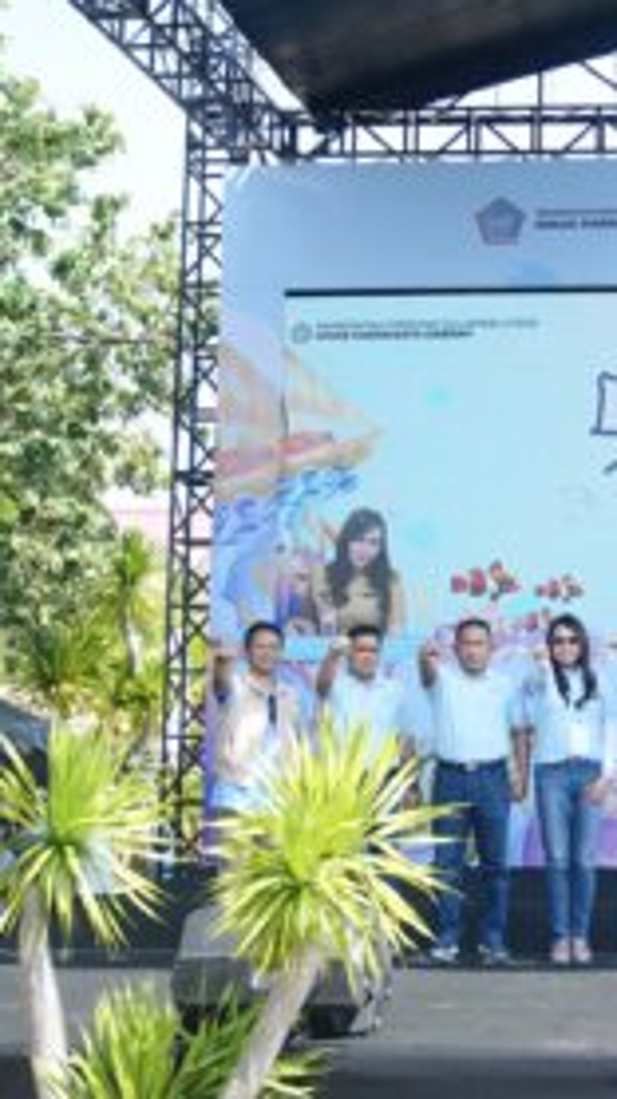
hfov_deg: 19.7
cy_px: 550
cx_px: 751
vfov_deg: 36.6
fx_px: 1661
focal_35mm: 57
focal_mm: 24
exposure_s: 1/500
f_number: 2.8
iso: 160
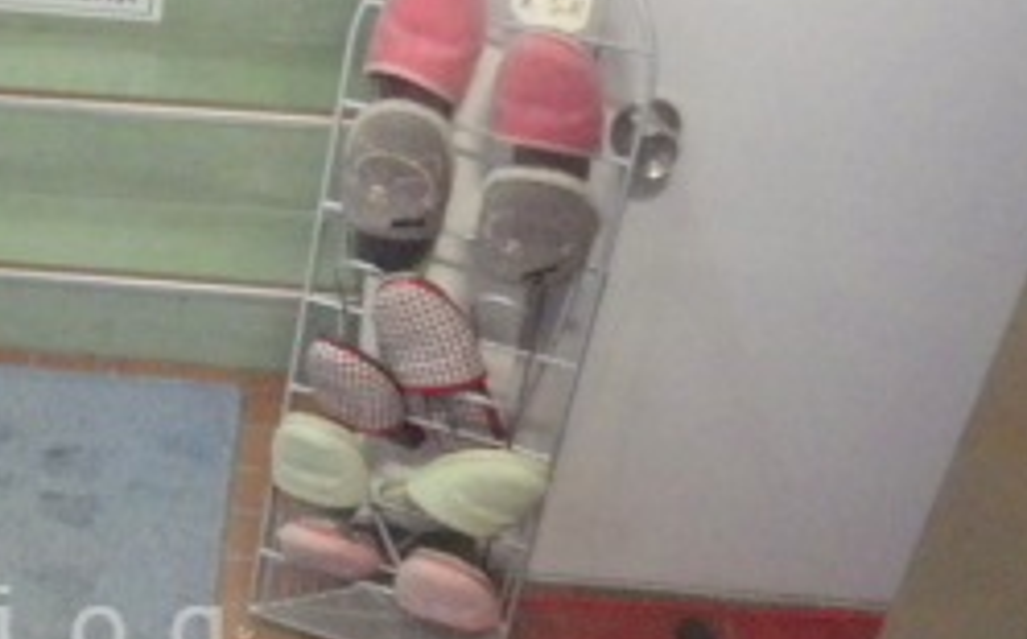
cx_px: -37
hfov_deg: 31.1
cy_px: 627
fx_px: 1677
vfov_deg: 20.9
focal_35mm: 60
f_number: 3.1
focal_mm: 4
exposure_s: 1/20
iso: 800
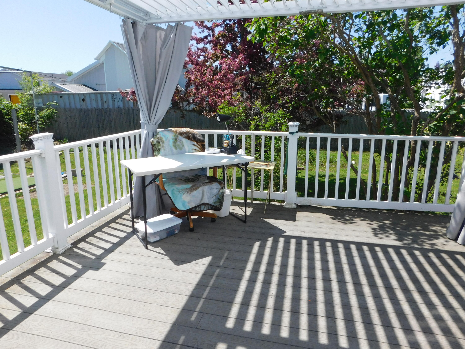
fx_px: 309
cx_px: 232
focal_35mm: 23
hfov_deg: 73.9
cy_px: 174
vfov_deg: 58.9
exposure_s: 1/1250
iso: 125
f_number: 3
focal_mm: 4
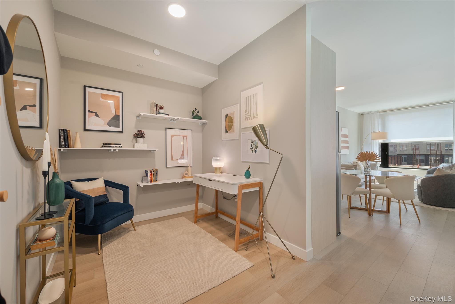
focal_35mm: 14
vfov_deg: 81.2
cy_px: 152
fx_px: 177
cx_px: 228
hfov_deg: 104.2
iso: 320
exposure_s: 1/5
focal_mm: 14
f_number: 9
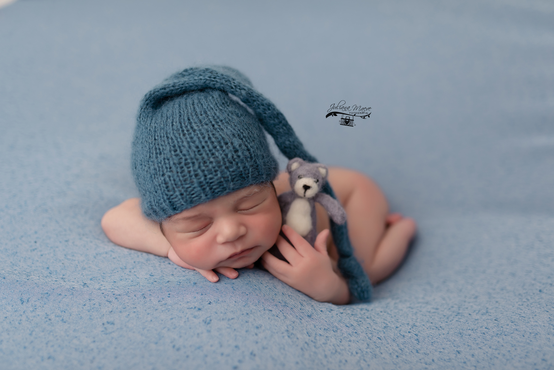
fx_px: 539
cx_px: 277
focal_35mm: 35
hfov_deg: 54.4
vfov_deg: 37.9
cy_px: 185
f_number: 2
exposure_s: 1/125
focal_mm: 35
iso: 100
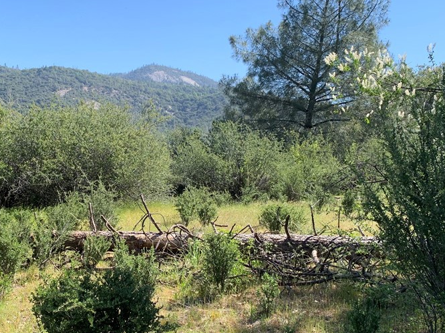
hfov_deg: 46.5
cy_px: 204
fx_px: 514
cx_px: 172
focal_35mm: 40
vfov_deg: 35.8
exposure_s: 1/945
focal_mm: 4.25
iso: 25
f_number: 1.8
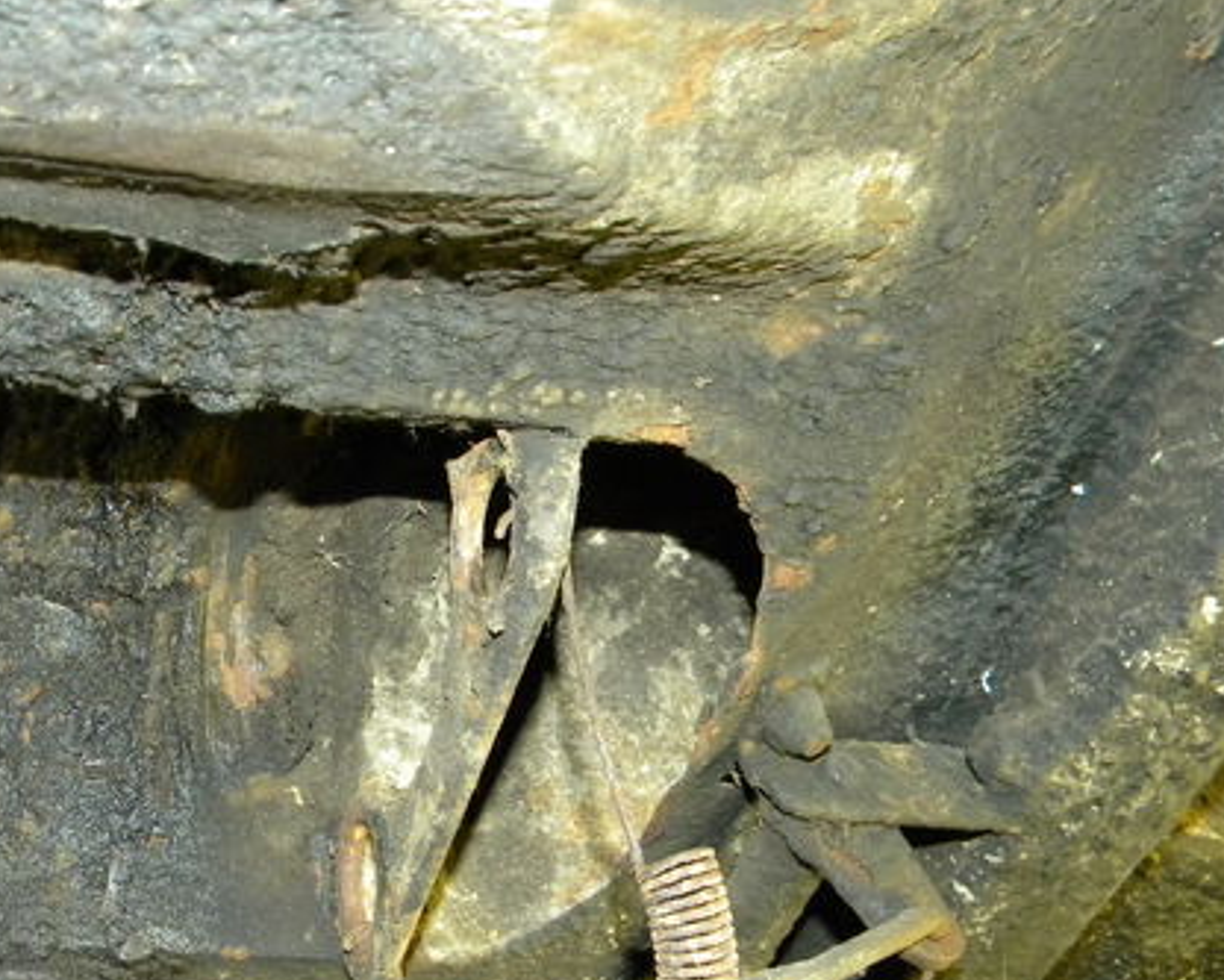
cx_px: 362
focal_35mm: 42
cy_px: 671
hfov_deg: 42.9
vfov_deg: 35.3
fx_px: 1522
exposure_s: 1/26
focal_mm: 5
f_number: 3.5
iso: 400
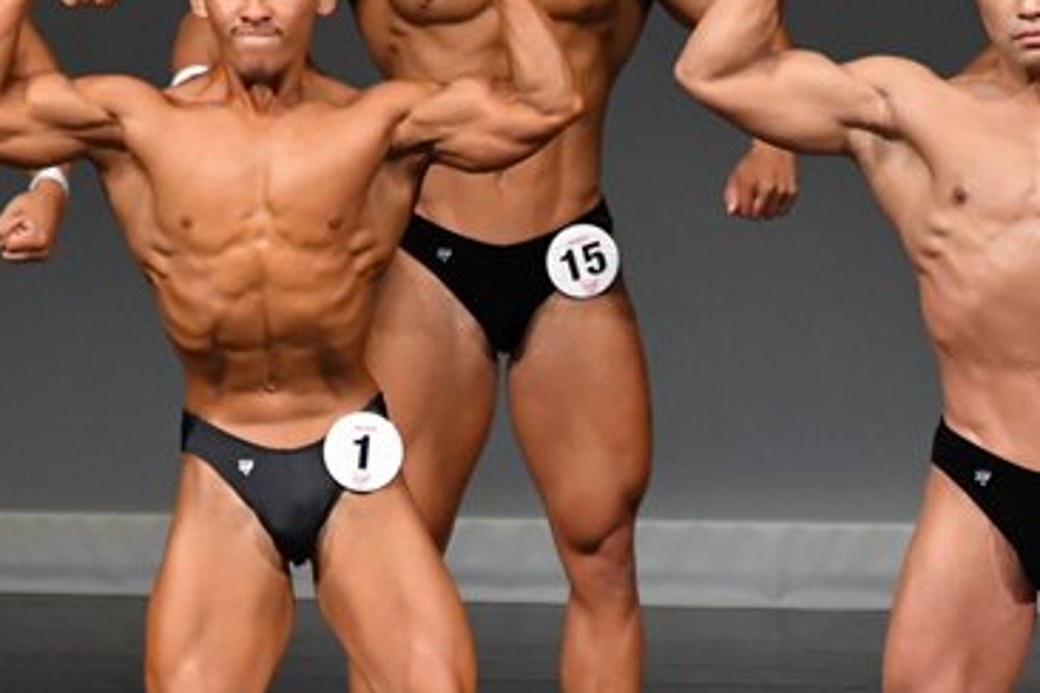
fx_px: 22907
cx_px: 740
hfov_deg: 2.6
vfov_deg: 1.7
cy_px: 477
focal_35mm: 793
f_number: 5.6
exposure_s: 1/400
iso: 4000
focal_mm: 250
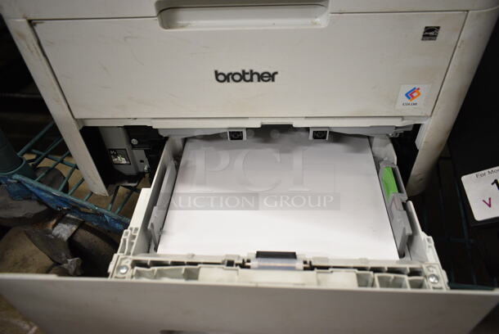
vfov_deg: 48.0
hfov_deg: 67.3
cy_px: 167
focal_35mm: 27
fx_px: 375
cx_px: 250
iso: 1000
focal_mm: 18
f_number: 3.5
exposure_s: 1/30
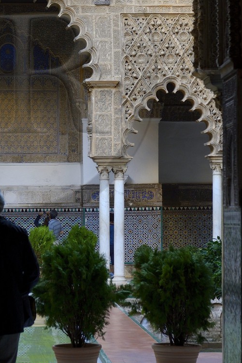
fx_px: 1503
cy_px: 75
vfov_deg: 13.7
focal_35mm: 149
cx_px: 6
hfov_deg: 9.2
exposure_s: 1/100
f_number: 5.6
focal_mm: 70
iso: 800
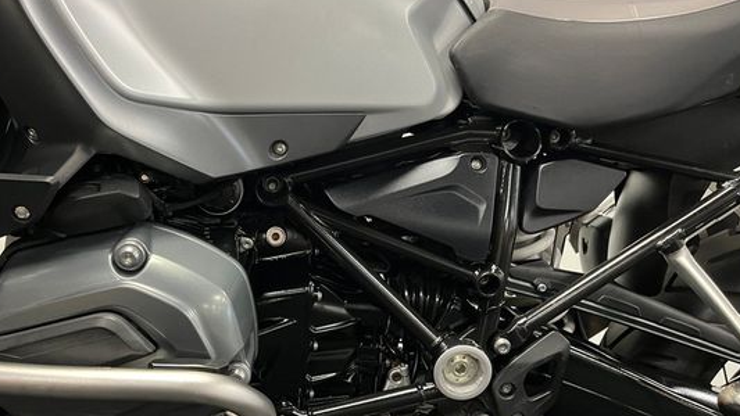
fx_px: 667
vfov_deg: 34.6
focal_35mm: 34
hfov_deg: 57.7
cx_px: 311
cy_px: 183
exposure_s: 1/50
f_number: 1.6
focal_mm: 5.1
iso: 250
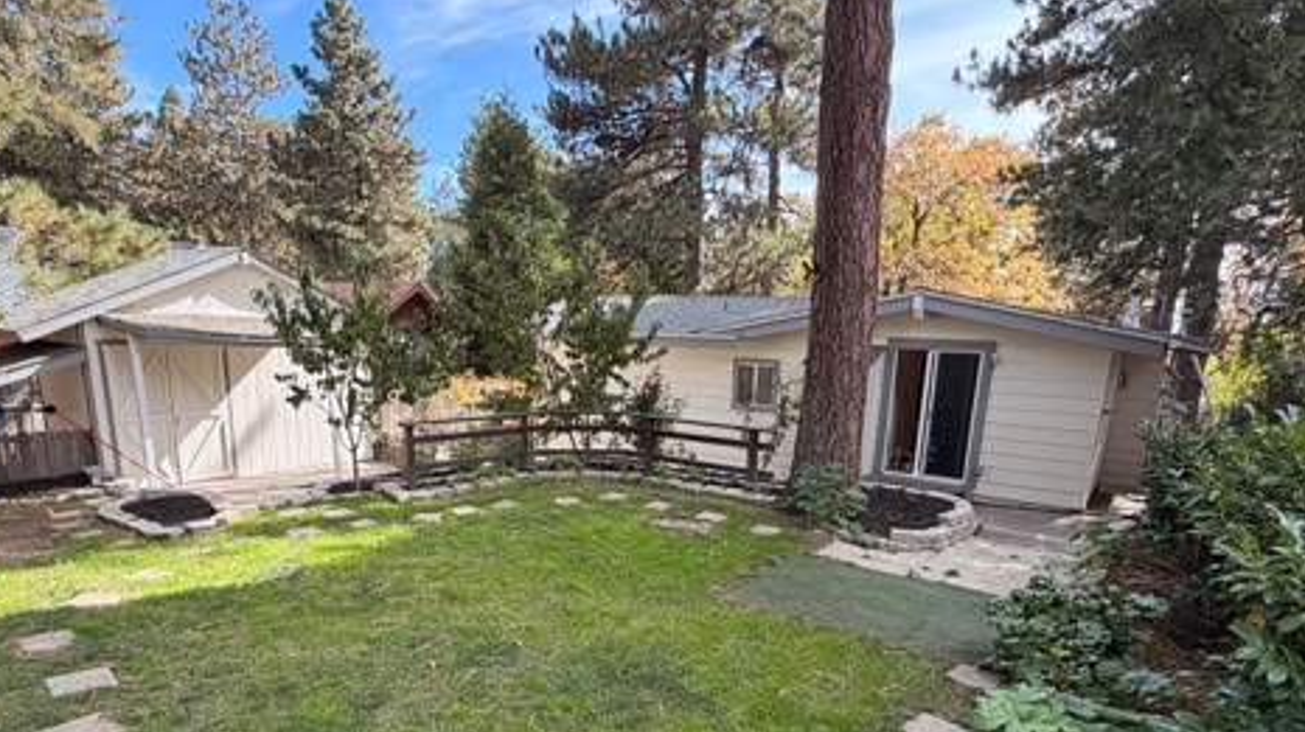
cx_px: 637
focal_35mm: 21
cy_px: 510
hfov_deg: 83.9
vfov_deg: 52.1
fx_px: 726
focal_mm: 2.22
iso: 50
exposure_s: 1/229
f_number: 2.2
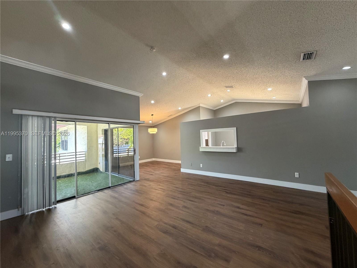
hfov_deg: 102.1
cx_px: 178
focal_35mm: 14
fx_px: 144
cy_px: 134
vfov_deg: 85.7
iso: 320
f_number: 2.2
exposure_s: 1/60
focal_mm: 2.22
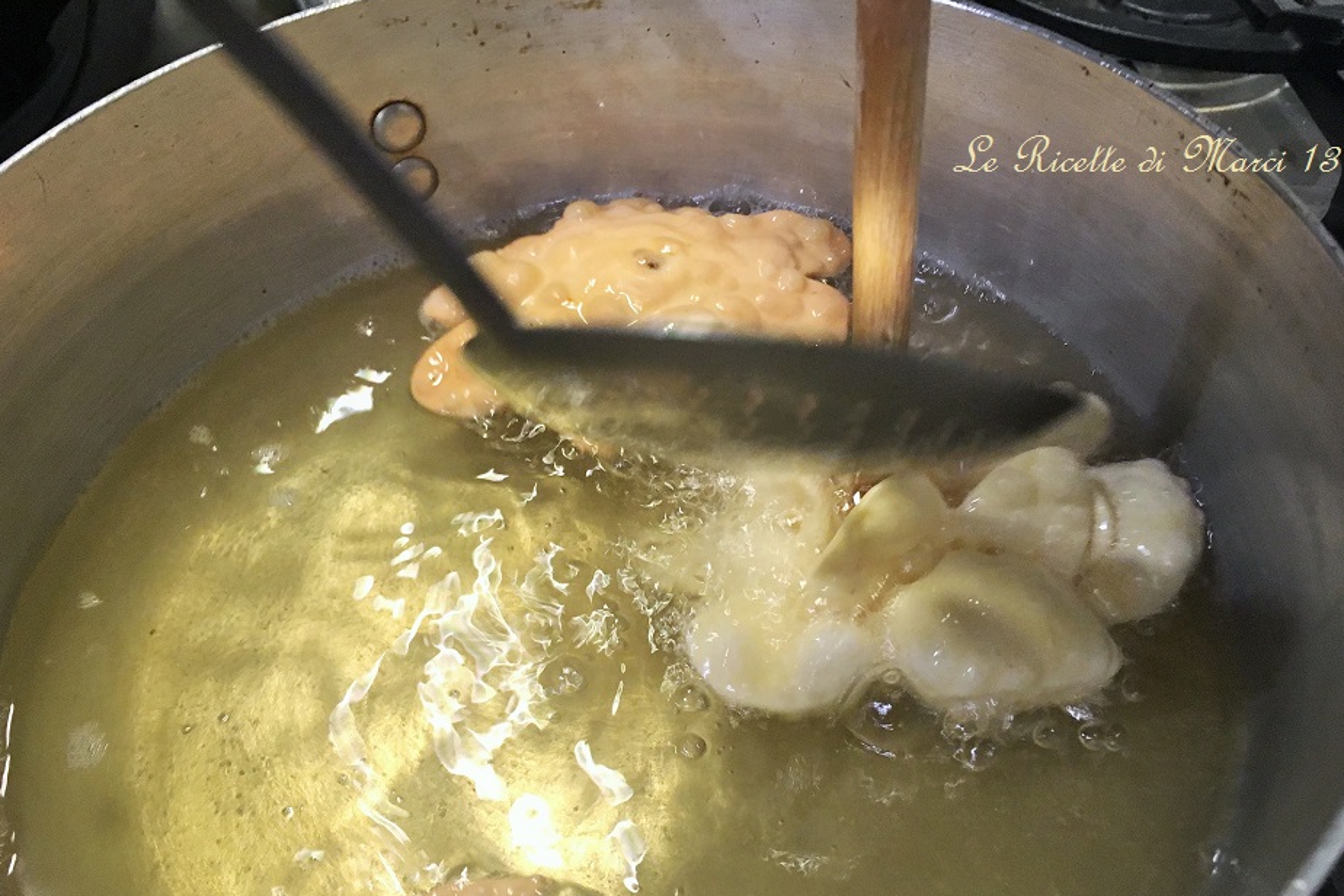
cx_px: 657
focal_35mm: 31
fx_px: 1157
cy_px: 511
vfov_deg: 42.2
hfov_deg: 60.3
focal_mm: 4.15
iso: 160
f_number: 2.2
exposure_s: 1/33
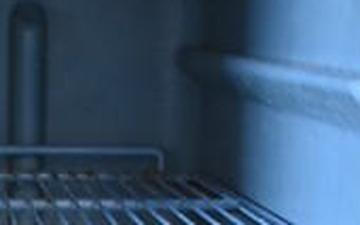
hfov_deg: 13.9
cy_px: 583
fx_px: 1451
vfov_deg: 8.0
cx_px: -32
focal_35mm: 148
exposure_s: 1/125
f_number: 3.5
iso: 2200
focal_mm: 18
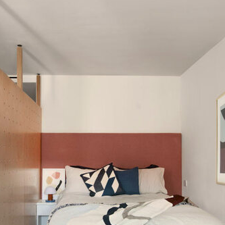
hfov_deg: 48.3
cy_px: 154
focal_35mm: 34
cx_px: 94
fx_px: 250
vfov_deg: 47.5
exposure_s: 1/25
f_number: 5.6
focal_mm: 19
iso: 400
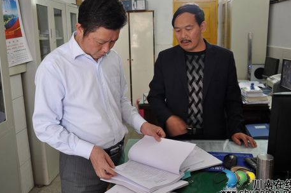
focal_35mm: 36
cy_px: 93
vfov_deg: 36.8
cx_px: 144
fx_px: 291
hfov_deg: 53.2
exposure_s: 1/15
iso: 450
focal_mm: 22
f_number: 4
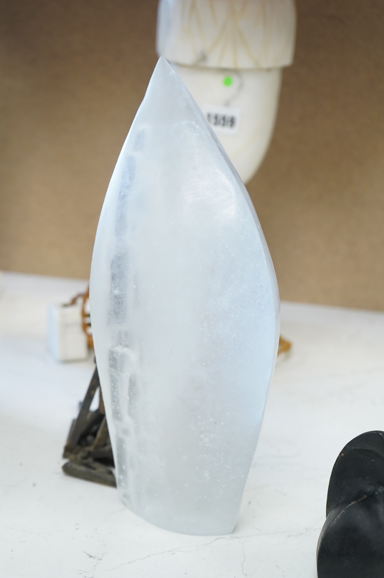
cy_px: 289
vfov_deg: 32.9
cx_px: 192
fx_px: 978
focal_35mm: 61
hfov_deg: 22.2
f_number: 6.3
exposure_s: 1/125
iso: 2500
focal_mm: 61
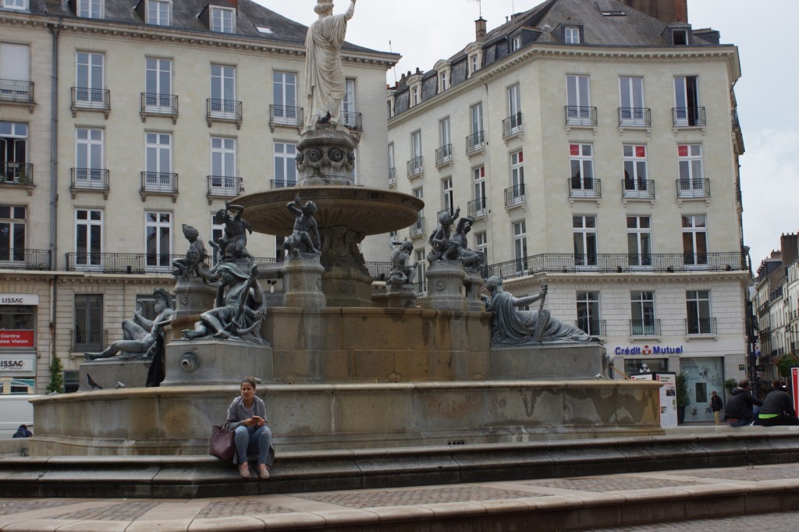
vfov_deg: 25.7
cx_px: 400
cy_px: 266
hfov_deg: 37.9
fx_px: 1165
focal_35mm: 52
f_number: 7.1
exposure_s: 1/250
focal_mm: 35
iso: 100
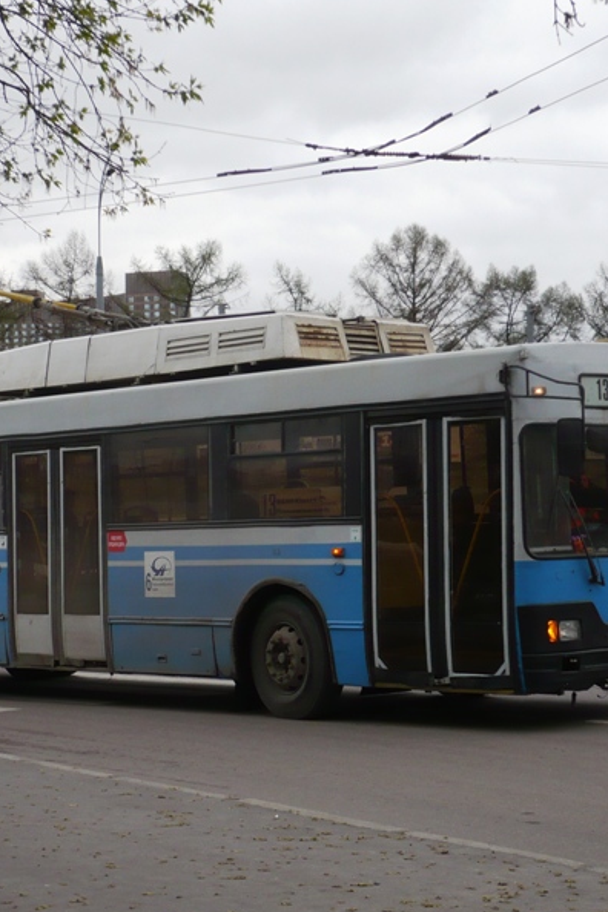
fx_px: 1951
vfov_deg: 26.3
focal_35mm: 77
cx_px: 252
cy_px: 459
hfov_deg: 17.7
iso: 100
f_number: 3.5
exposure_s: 1/500
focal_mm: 9.1
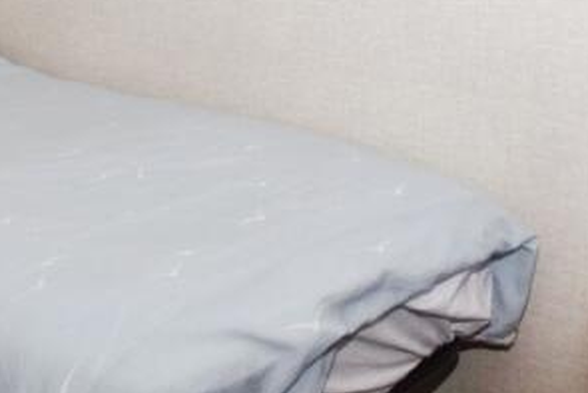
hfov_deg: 37.9
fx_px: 850
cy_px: -35
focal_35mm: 52
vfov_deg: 24.4
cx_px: 377
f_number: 18
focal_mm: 10
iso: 1000
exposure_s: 1/60
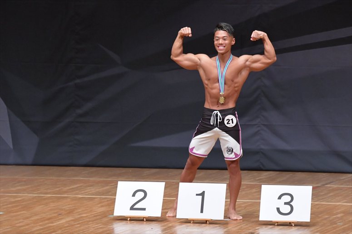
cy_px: 117
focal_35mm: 285
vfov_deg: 4.8
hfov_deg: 7.2
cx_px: 176
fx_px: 2785
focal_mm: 190
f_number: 5.6
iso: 6400
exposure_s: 1/400
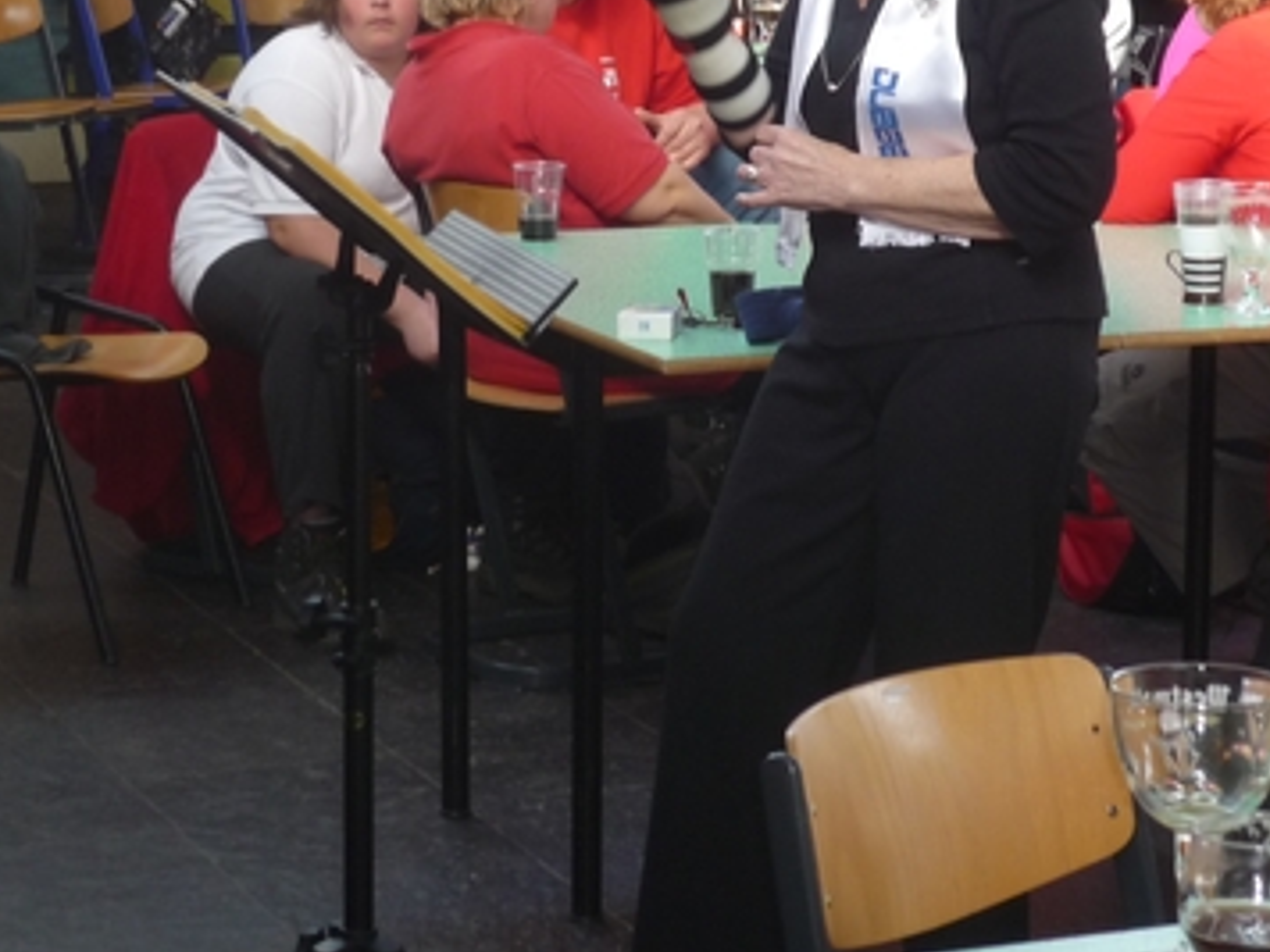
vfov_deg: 13.0
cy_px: 189
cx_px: 753
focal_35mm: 113
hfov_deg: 17.4
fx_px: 4146
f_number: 3.9
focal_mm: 11.1
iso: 160
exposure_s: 1/50
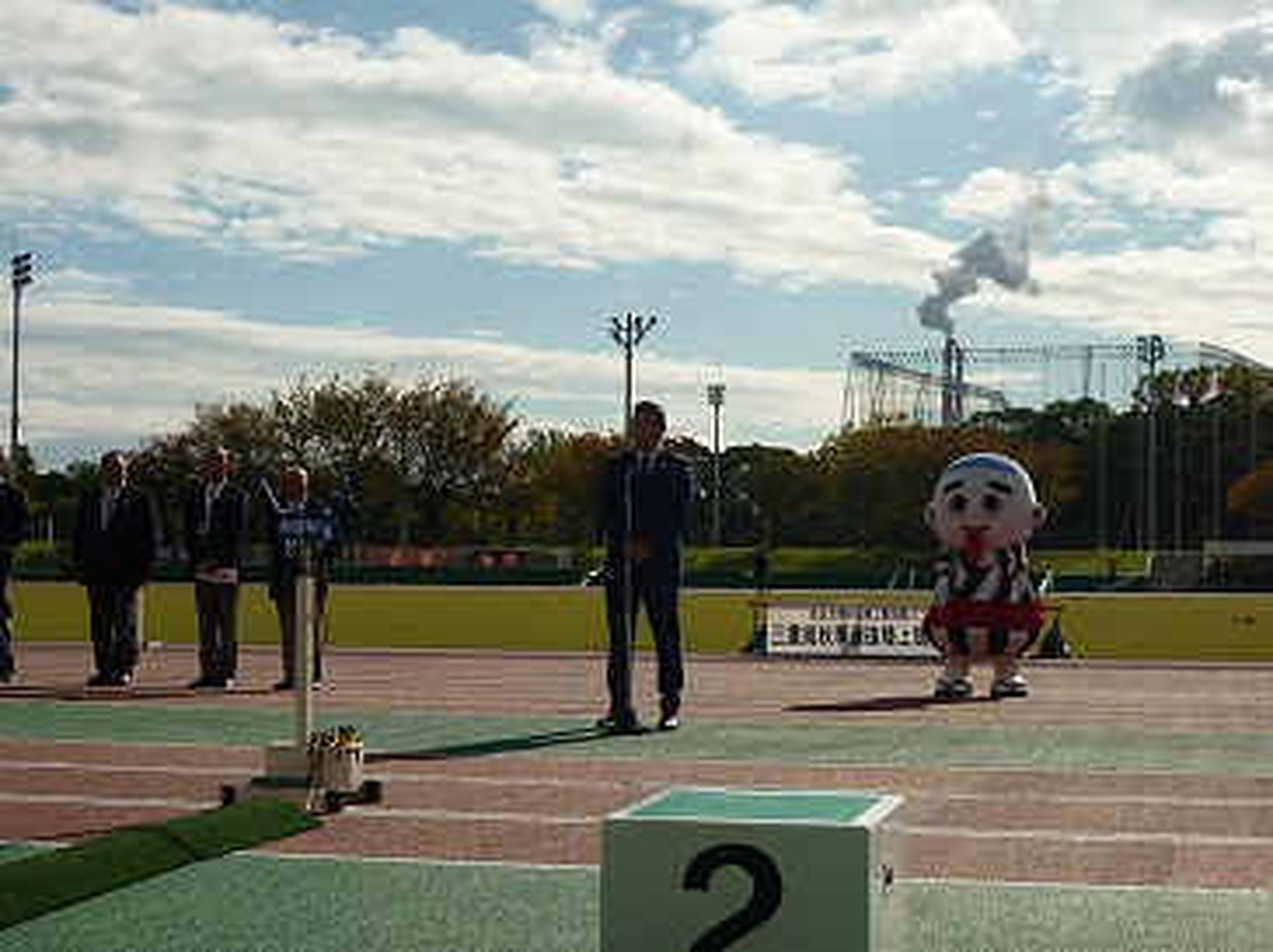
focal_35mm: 64
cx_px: 636
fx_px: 2351
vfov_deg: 22.9
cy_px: 476
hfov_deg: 30.3
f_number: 8
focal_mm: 5.9
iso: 80
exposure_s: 1/500
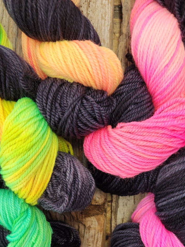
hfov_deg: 36.8
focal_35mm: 39
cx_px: 80
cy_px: 201
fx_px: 278
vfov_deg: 45.2
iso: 200
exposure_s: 1/120
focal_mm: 5.4
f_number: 1.8
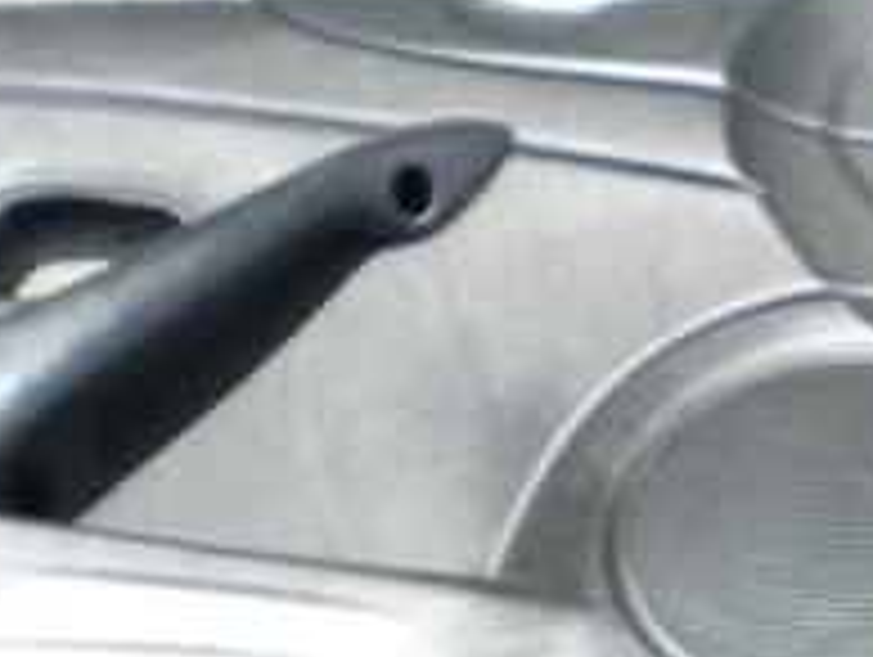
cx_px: 1224
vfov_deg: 9.9
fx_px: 3636
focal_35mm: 144
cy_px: 1076
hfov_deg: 13.1
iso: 80
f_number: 4.6
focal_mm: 6.3
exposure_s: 1/229
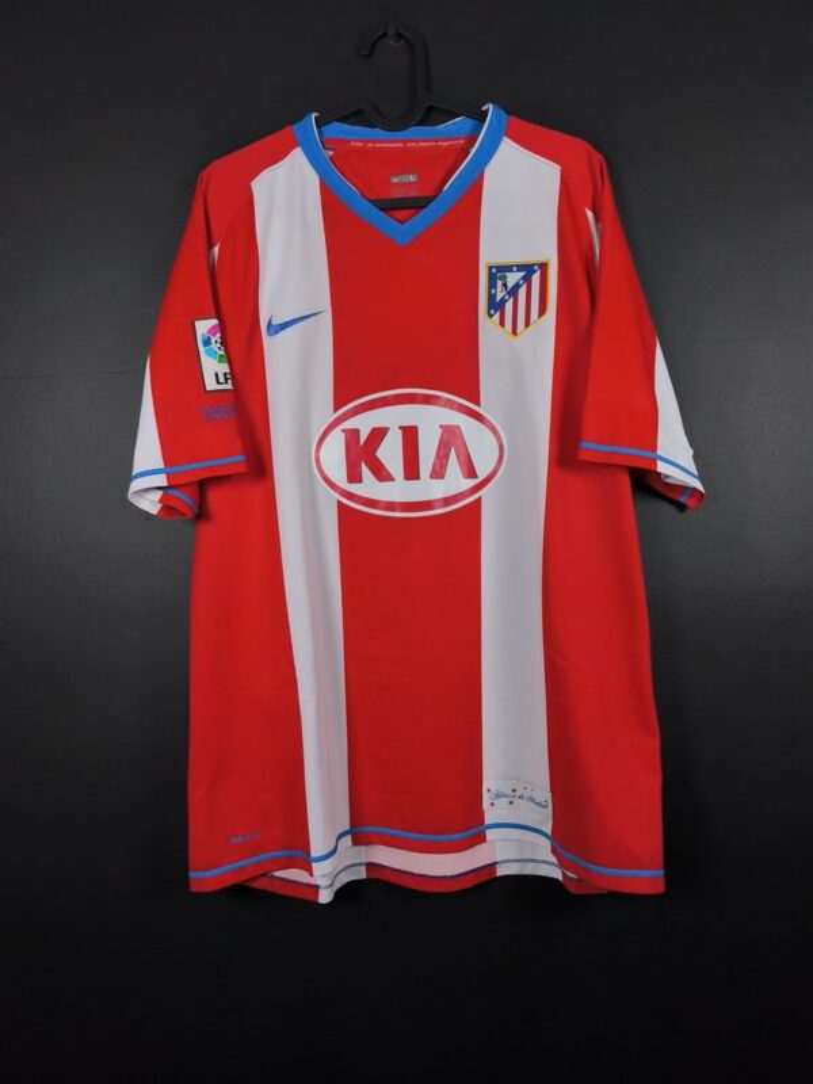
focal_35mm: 23
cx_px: 406
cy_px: 542
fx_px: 720
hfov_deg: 58.9
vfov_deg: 73.9
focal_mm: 6.57
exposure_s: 1/160
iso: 400
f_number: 1.6
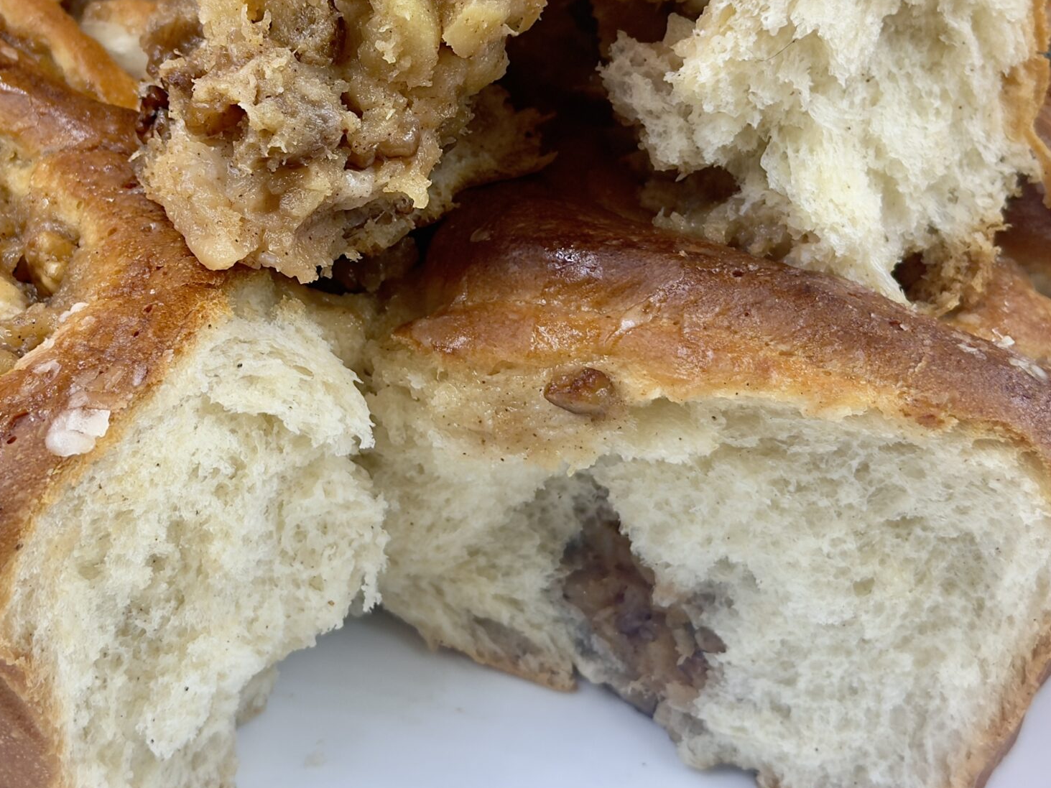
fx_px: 2550
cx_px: 374
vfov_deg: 17.5
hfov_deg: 23.2
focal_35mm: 84
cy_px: 200
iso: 64
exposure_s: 1/290
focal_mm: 6.76
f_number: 1.78
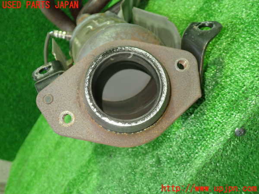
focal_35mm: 30
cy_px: 97
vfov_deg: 46.8
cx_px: 130
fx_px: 224
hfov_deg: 60.0
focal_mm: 5.4
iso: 500
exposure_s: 1/30
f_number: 2.3
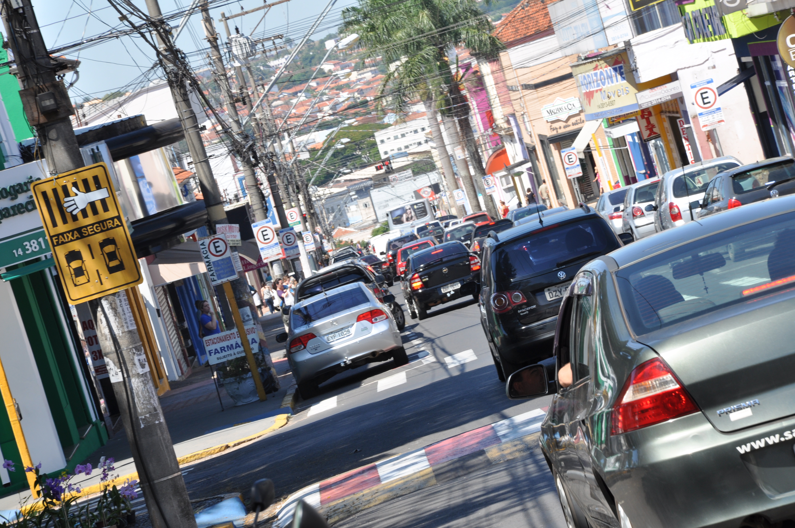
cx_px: 398
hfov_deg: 13.1
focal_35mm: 158
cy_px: 264
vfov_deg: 8.7
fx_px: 3474
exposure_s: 1/100
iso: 200
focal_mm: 105
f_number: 13
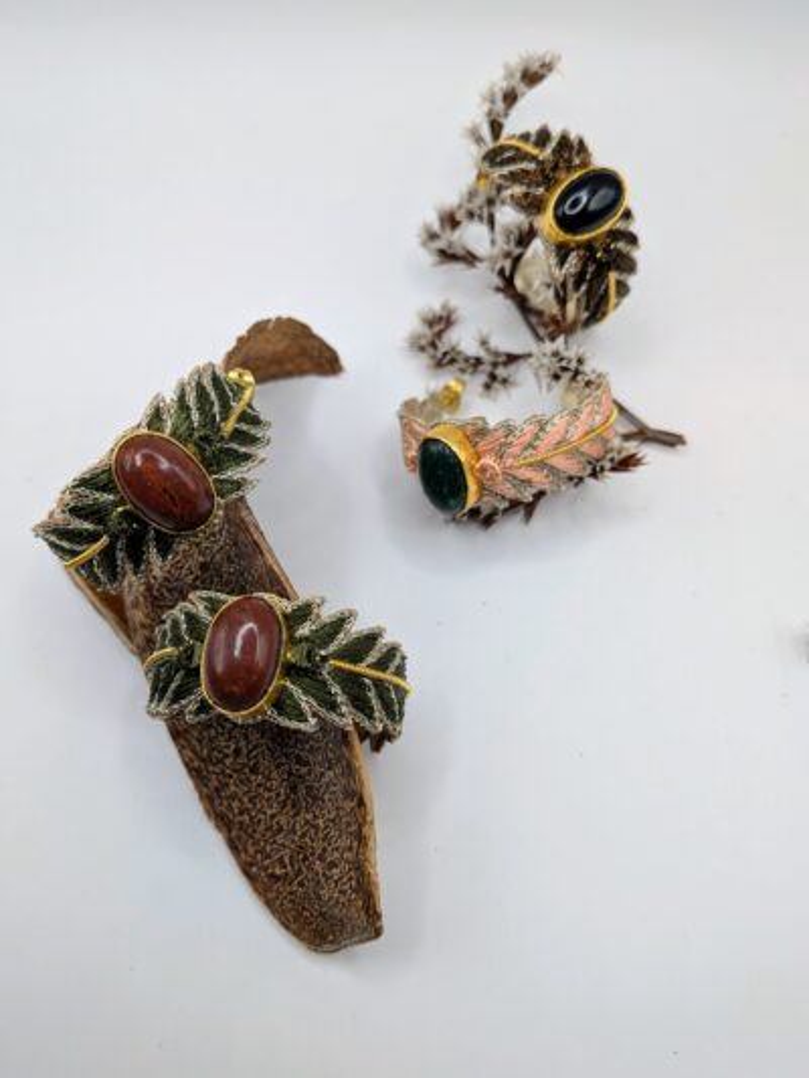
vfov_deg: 71.6
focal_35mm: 24
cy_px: 539
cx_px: 404
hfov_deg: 56.8
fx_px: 748
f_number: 1.7
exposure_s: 1/135
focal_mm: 4.53
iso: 45
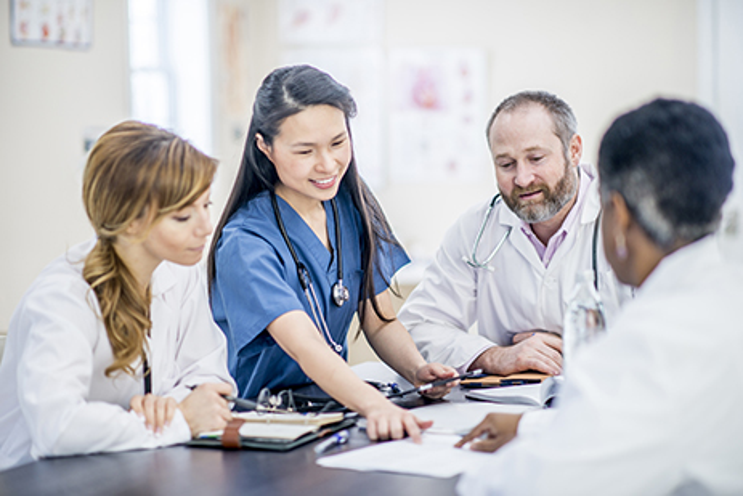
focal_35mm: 85
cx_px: 372
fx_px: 1755
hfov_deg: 23.9
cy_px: 248
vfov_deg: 16.1
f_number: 1.8
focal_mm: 85
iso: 100
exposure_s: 1/160
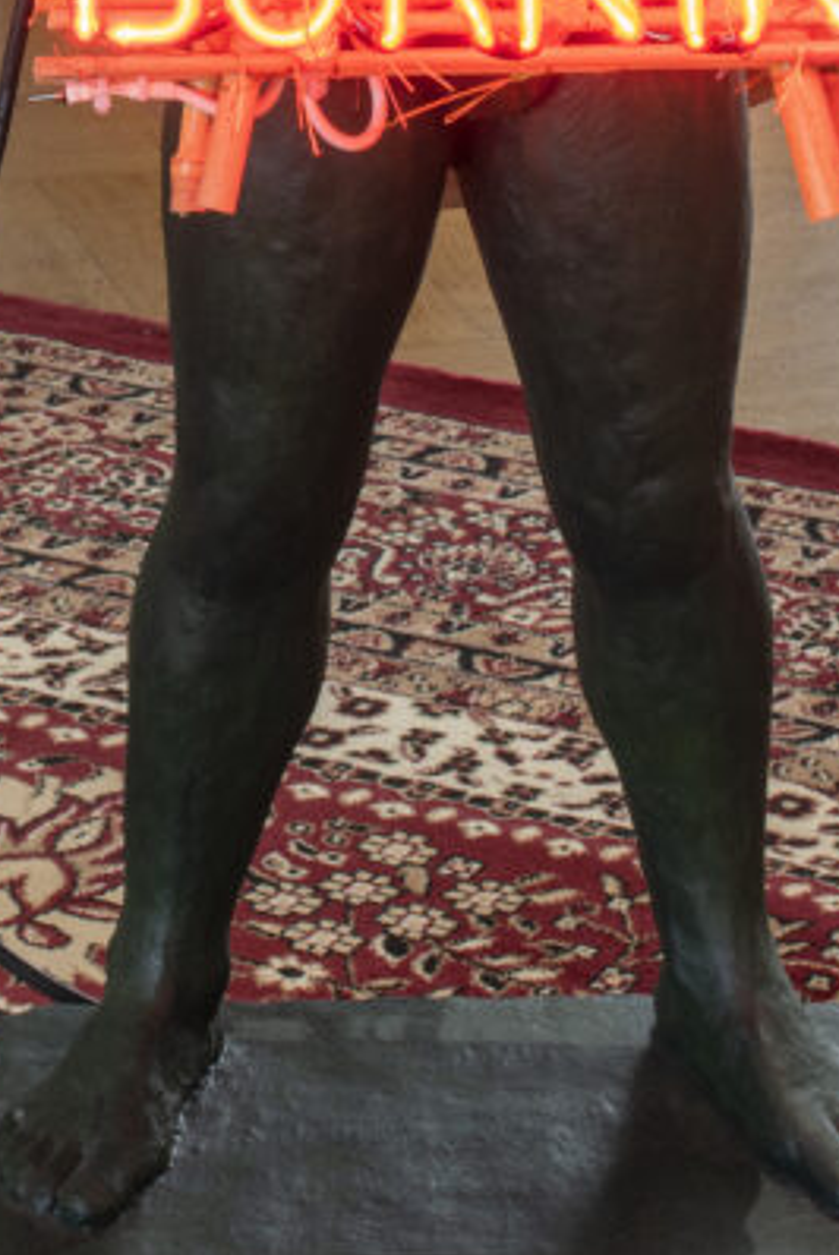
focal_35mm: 90
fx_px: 3141
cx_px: 424
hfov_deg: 15.2
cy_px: 6
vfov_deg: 21.8
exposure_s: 1/1.67
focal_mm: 35
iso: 100
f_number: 10
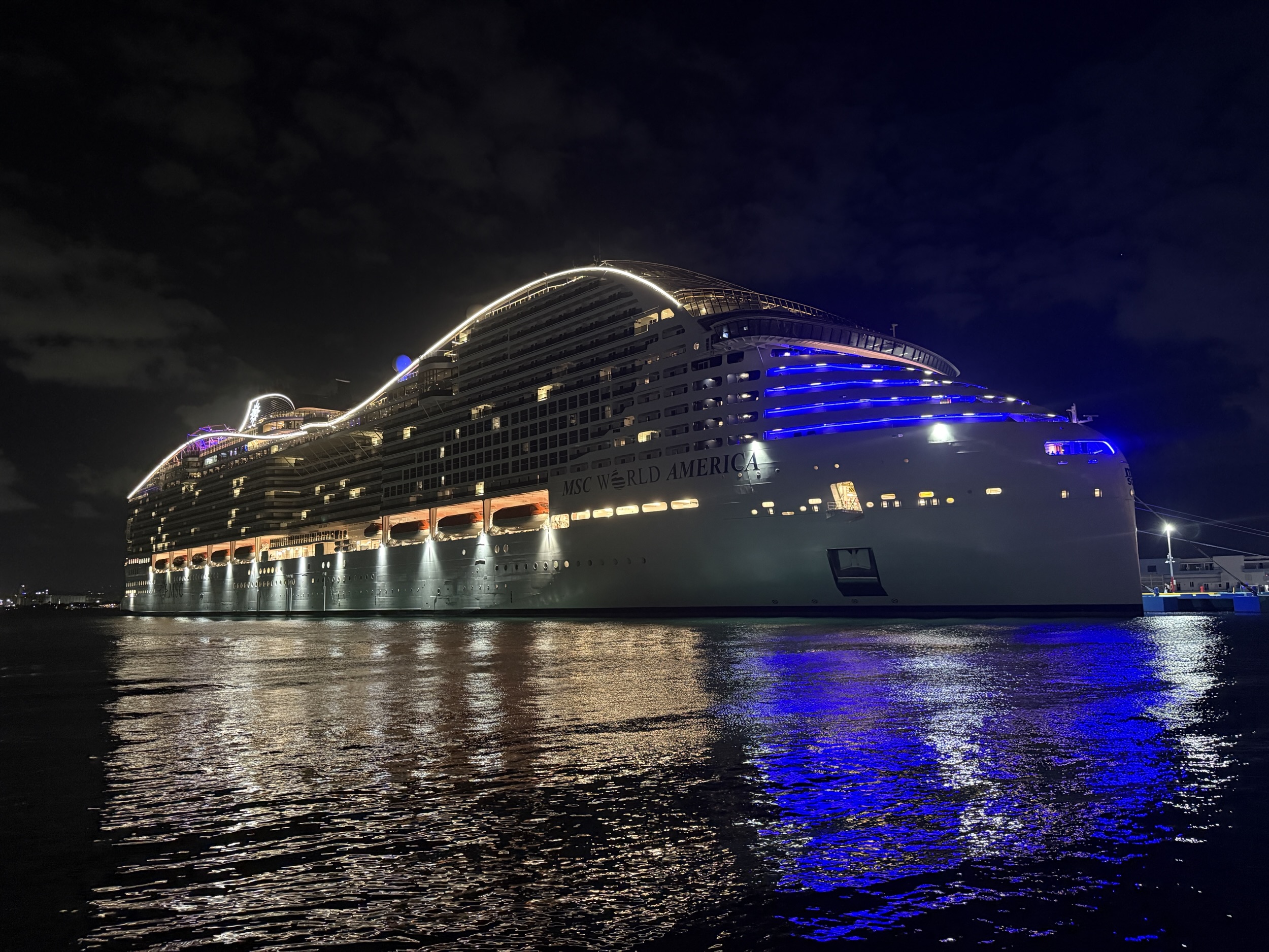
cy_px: 476
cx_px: 634
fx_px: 880
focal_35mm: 24
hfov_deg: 71.6
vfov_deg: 56.8
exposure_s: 1/30
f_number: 1.78
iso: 800
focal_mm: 6.76
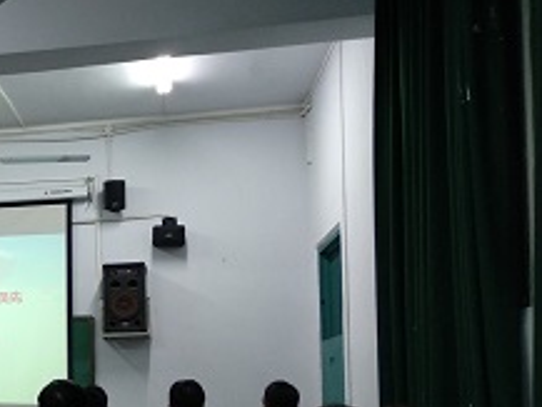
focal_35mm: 60
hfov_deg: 28.7
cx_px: -77
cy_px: 336
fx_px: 940
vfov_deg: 24.0
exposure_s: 1/25
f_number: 2.2
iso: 320
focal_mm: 3.83
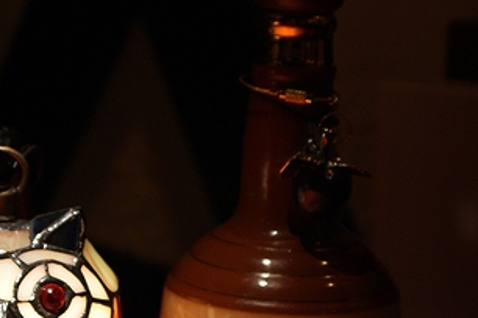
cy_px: 268
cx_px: 133
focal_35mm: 110
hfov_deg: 18.5
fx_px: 1461
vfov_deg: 12.4
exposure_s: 1/25
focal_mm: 35
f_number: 3.5
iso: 400
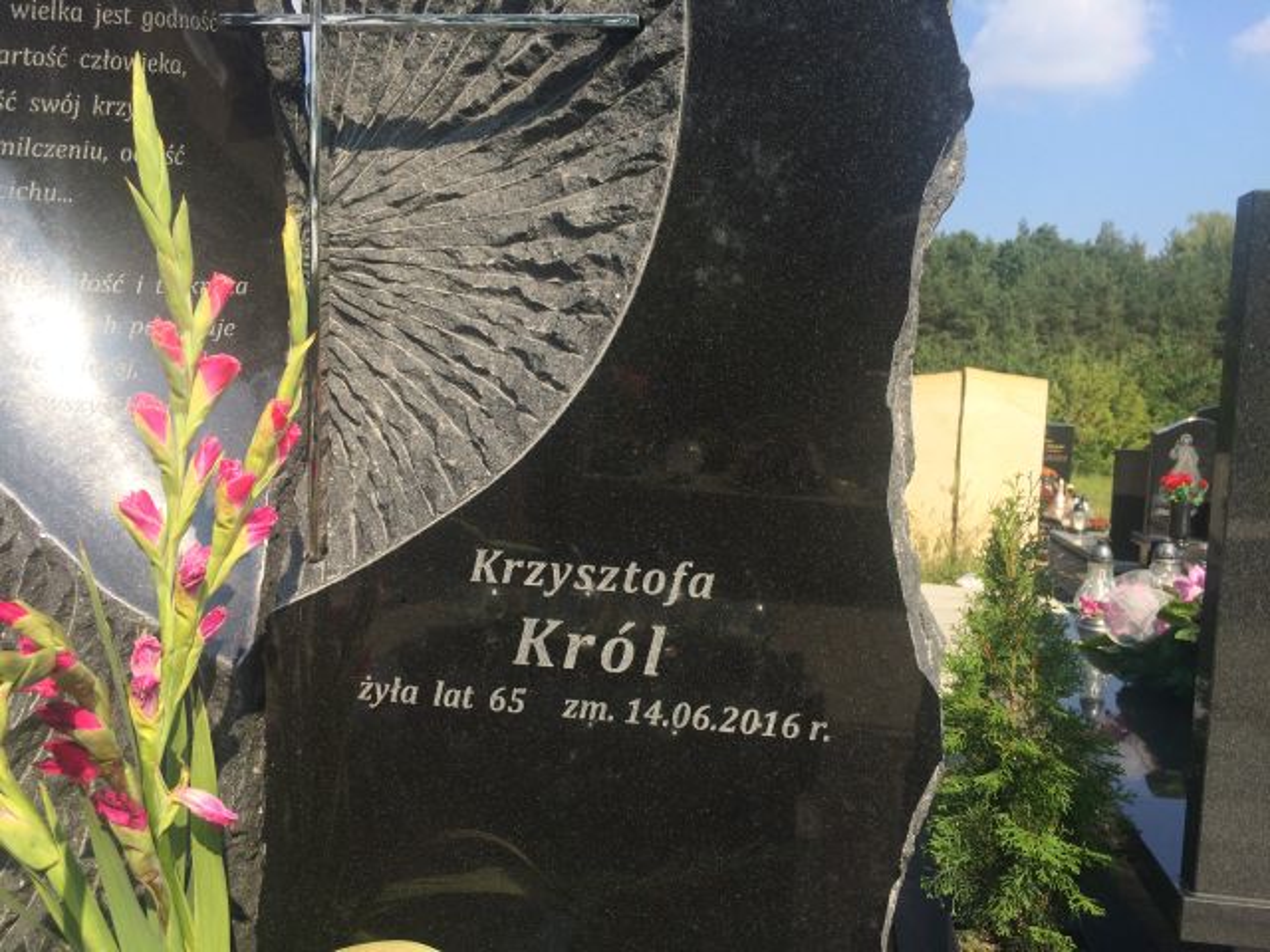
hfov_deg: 61.7
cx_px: 635
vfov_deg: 48.2
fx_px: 1064
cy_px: 476
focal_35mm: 29
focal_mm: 4.15
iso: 32
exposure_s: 1/1244
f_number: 2.2
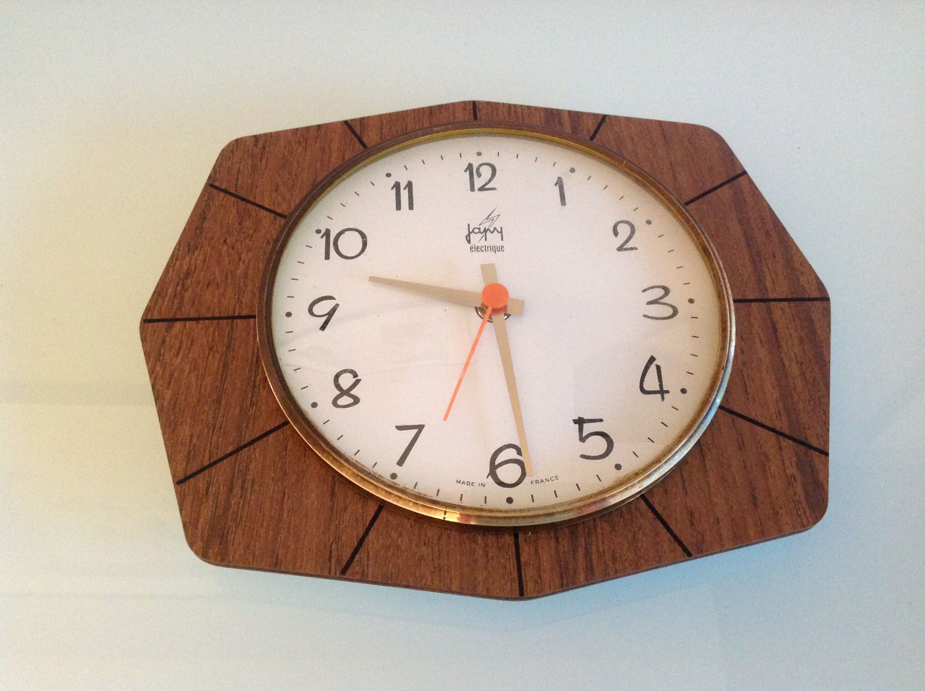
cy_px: 346
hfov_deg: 52.7
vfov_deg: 40.6
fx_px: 934
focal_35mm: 35
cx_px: 462
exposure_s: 1/15
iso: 400
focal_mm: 4.28
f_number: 2.4
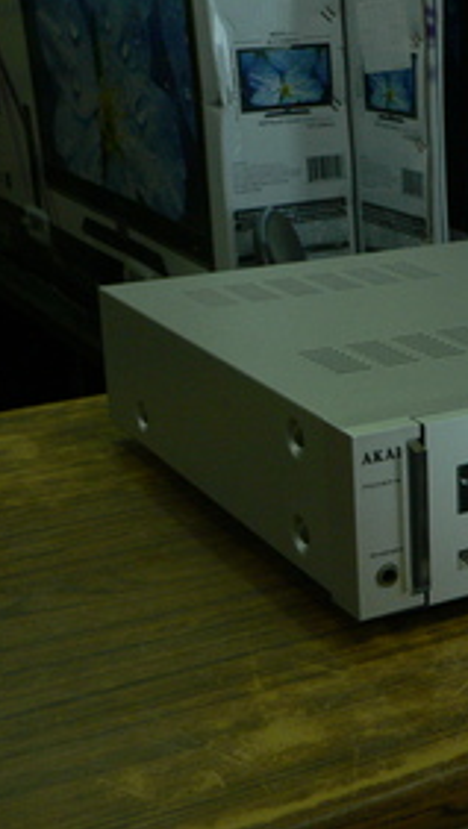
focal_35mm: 66
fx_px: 1453
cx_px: 542
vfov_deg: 31.9
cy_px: 413
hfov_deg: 17.5
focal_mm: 7.6
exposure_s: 1/40
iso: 200
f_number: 2.8
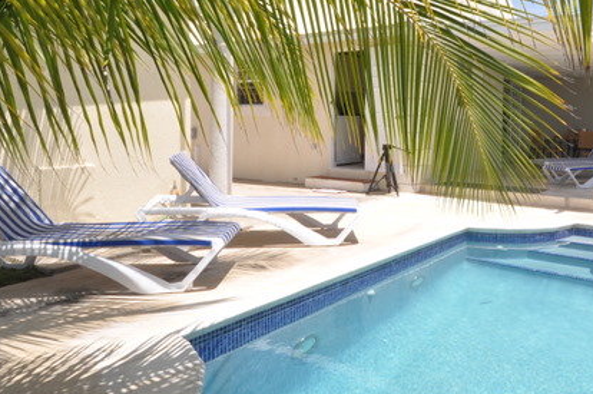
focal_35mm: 29
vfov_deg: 44.5
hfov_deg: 61.2
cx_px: 423
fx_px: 477
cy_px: 146
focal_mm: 10
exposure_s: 1/200
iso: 400
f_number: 9
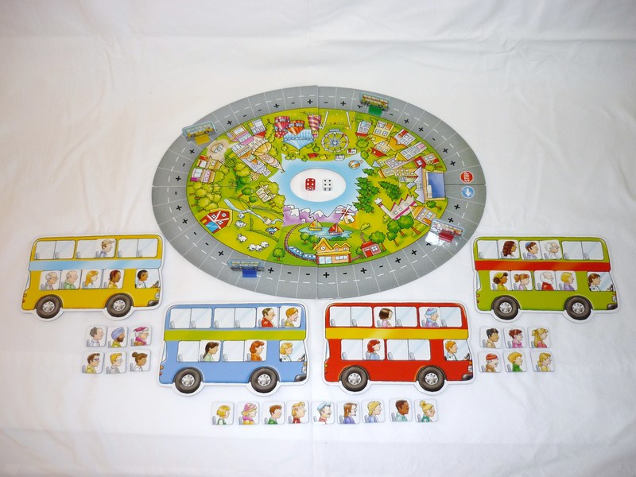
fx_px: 606
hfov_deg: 55.4
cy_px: 238
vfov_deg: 42.9
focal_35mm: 33
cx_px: 318
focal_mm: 5.5
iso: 100
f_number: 2.8
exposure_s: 1/30
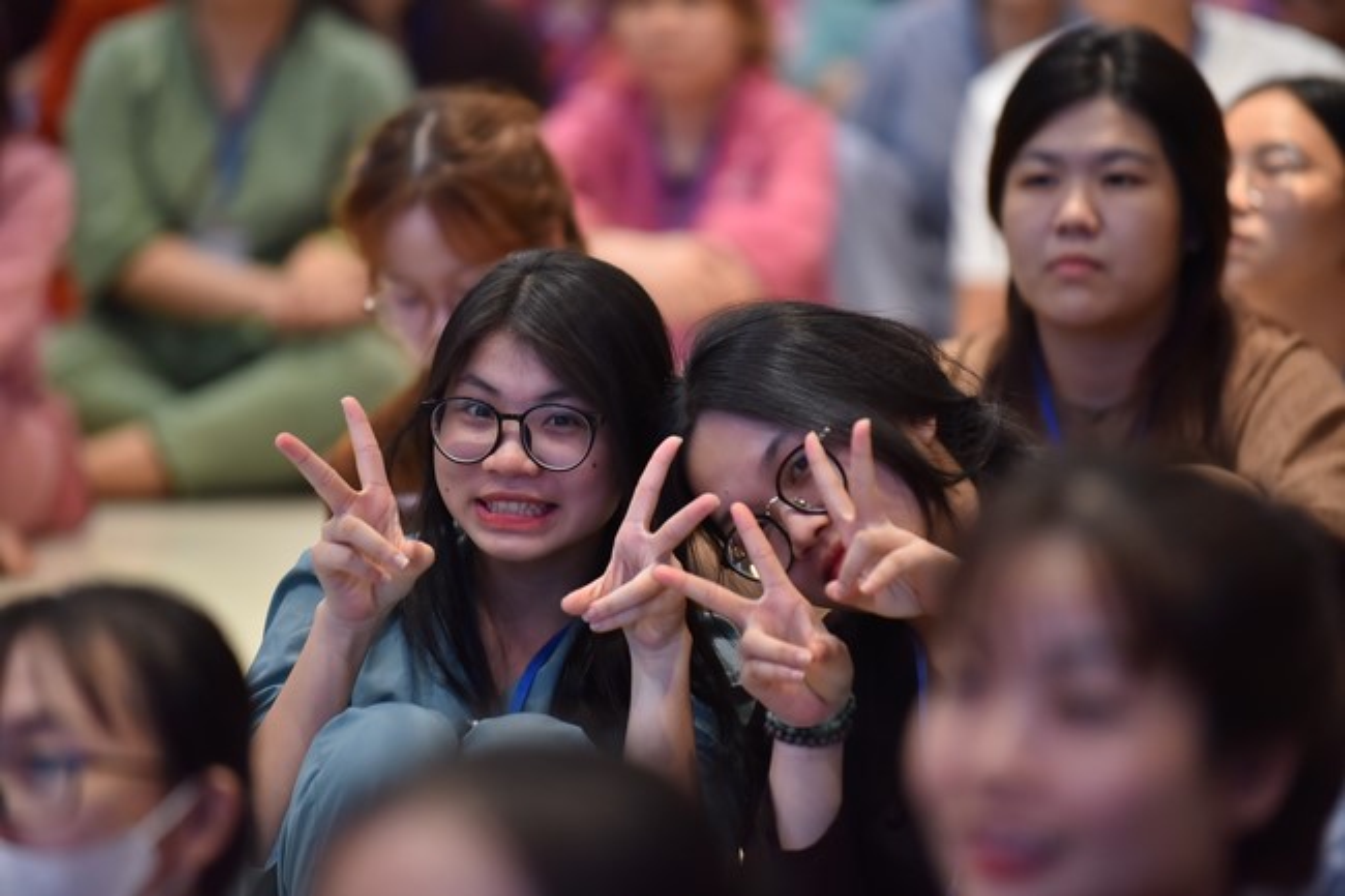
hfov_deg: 10.3
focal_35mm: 200
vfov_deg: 6.9
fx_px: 7470
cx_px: 672
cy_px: 448
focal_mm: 200
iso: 1250
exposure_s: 1/250
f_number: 2.8
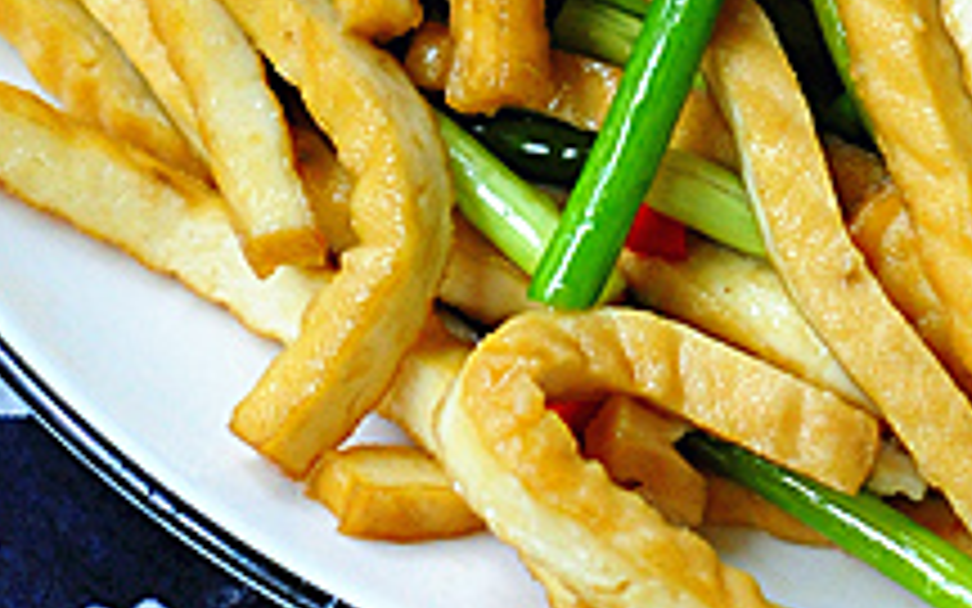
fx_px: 7497
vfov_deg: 4.6
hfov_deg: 7.4
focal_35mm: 283
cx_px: 1024
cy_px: -473
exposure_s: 1/125
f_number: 3.2
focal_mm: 50
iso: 800
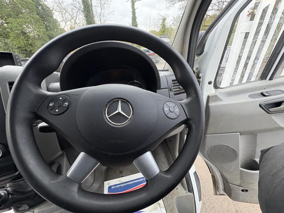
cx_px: 142
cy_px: 106
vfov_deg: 85.7
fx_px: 115
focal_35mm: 14
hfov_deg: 102.1
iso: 320
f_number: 2.2
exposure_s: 1/60
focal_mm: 2.22
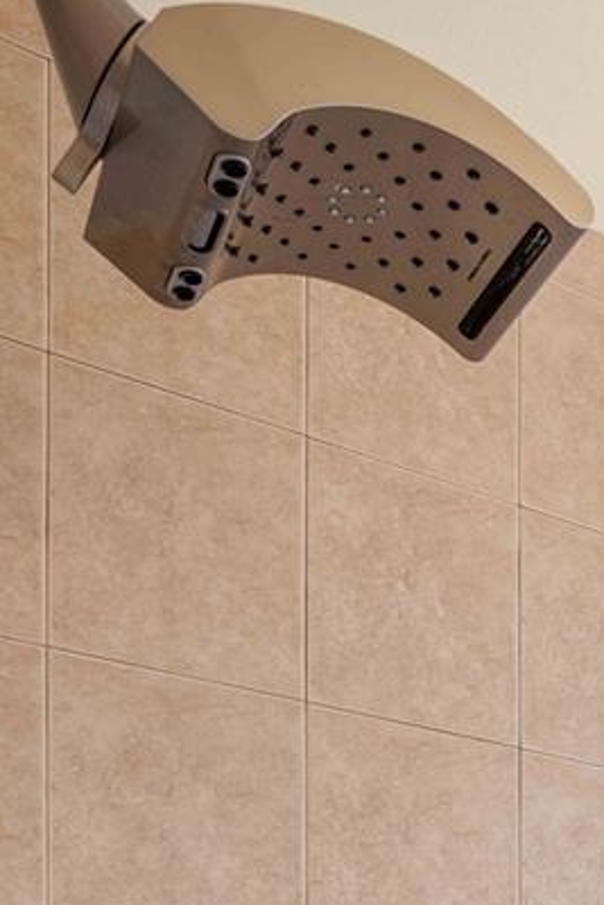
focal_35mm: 48
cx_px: 887
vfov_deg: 29.5
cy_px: 1278
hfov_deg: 23.1
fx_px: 1207
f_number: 8
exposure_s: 1/50
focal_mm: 16
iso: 200
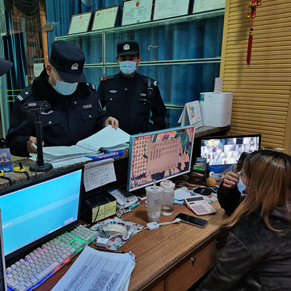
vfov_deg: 52.5
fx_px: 295
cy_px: 146
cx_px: 113
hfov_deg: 52.1
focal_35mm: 31
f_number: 1.8
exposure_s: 1/50
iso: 500
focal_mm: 5.58
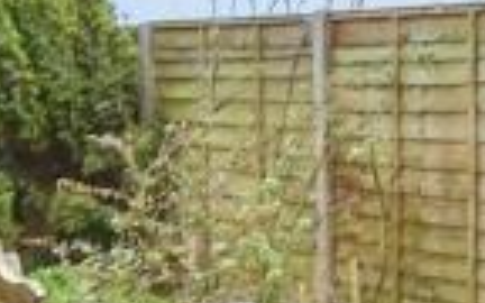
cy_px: -2
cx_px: 354
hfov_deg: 19.0
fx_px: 1441
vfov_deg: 11.9
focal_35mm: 109
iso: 320
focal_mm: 10
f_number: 8
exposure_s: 1/10
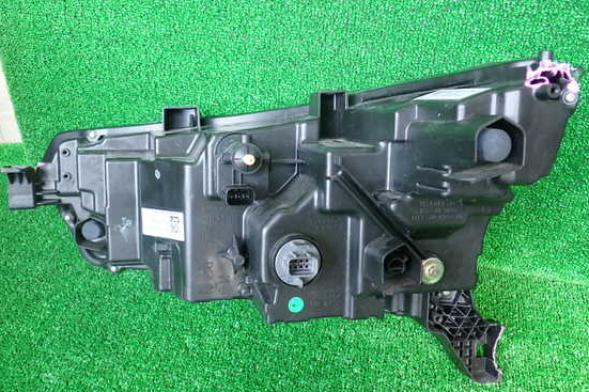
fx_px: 556
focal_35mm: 34
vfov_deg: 38.9
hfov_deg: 55.8
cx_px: 288
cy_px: 191
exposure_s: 1/50
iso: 200
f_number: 2.3
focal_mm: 5.4
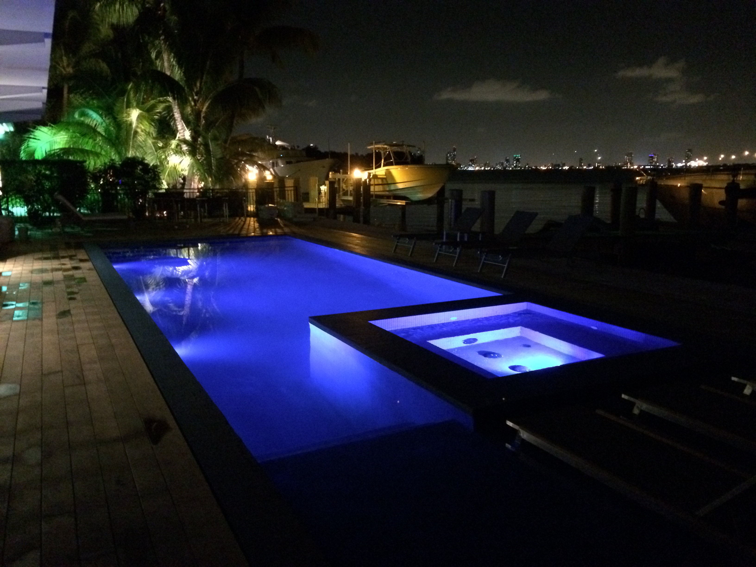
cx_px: 378
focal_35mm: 30
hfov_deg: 60.0
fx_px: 655
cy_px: 284
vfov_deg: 46.8
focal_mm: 4.12
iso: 1600
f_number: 2.2
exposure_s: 1/15
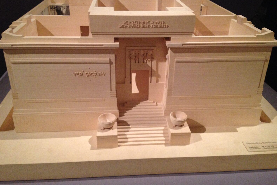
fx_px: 285
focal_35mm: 37
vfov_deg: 35.9
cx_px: 140
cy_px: 87
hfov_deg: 51.9
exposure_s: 1/20
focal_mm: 4.28
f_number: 2.4
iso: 200
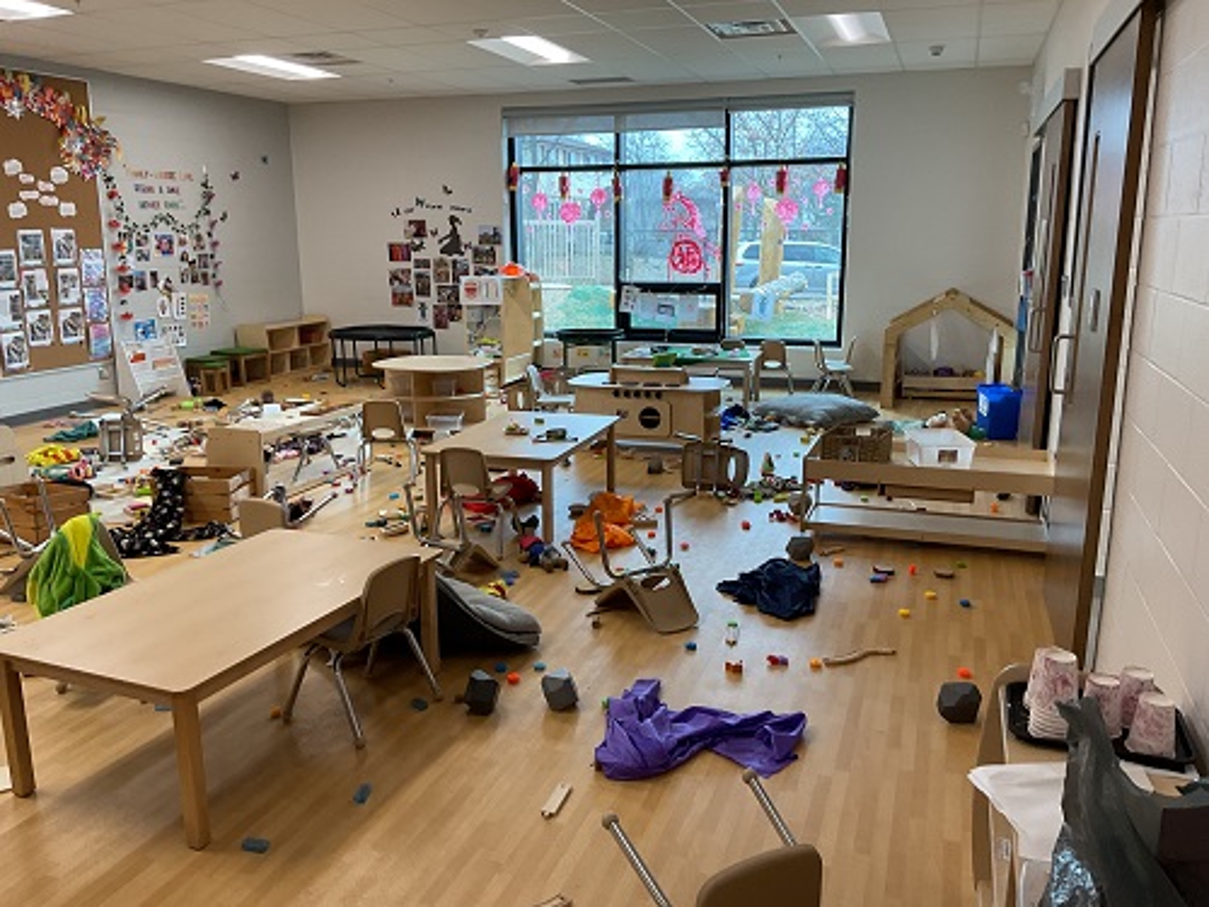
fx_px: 1013
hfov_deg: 61.7
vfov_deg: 48.2
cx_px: 604
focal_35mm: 29
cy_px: 454
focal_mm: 3
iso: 40
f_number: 1.8
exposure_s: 1/60
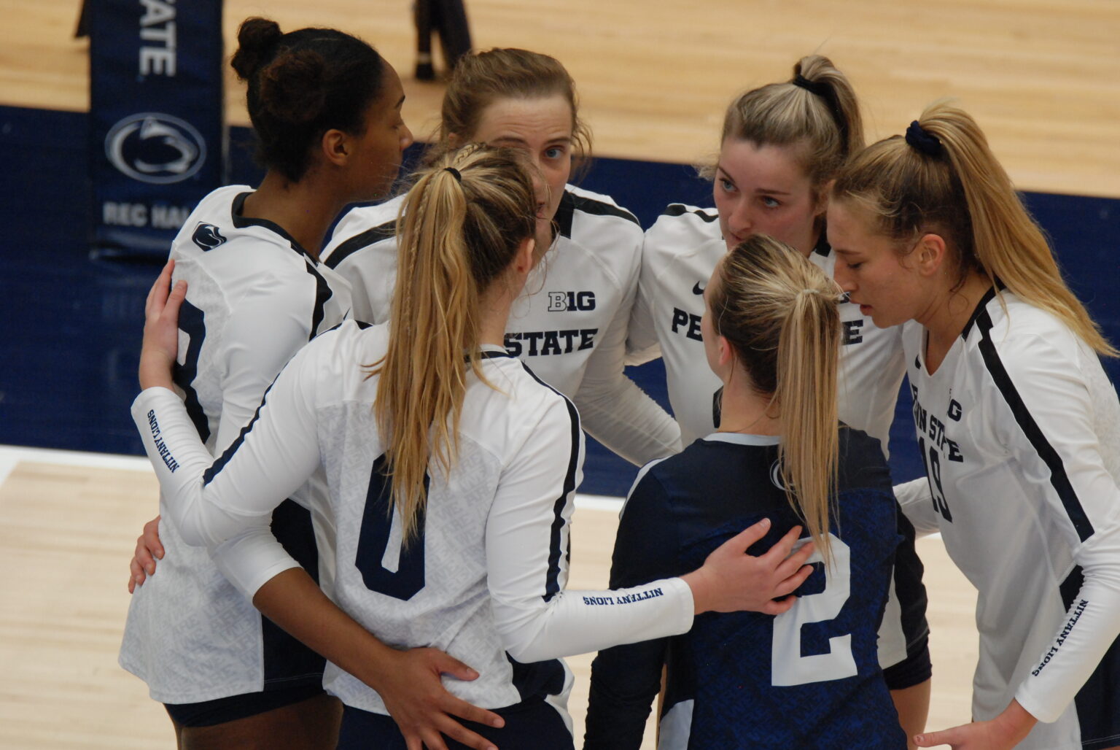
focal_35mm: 600
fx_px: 18688
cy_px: 375
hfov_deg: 3.4
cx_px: 560
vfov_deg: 2.3
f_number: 6.3
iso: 1000
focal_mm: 400
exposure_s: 1/125
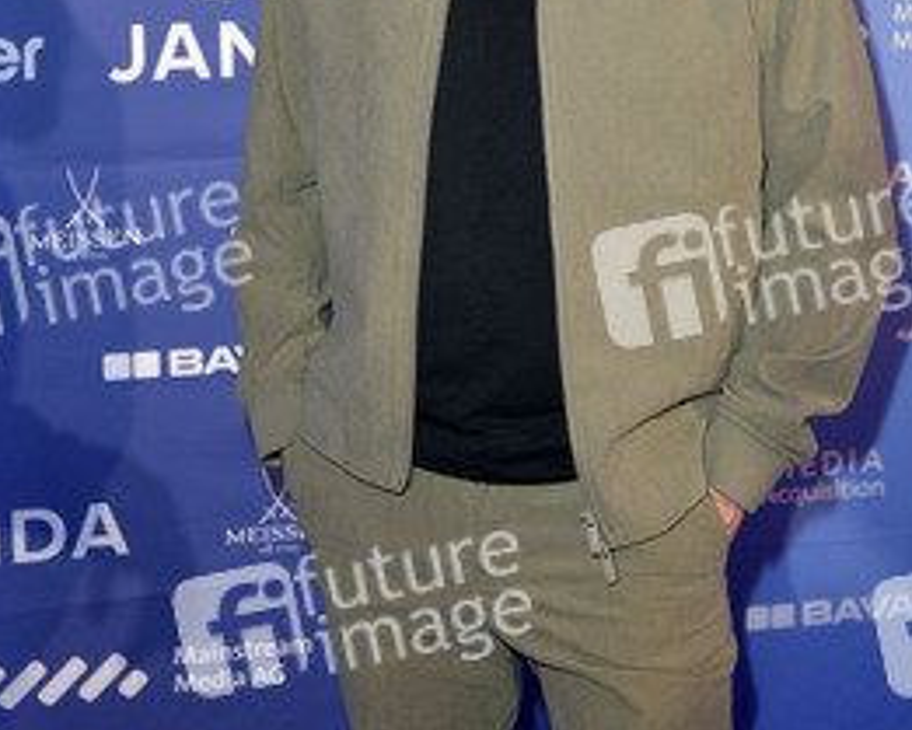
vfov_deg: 21.7
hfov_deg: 27.5
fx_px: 1863
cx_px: 454
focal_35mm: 69
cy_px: 91
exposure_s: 1/250
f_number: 5
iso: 1000
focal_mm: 48
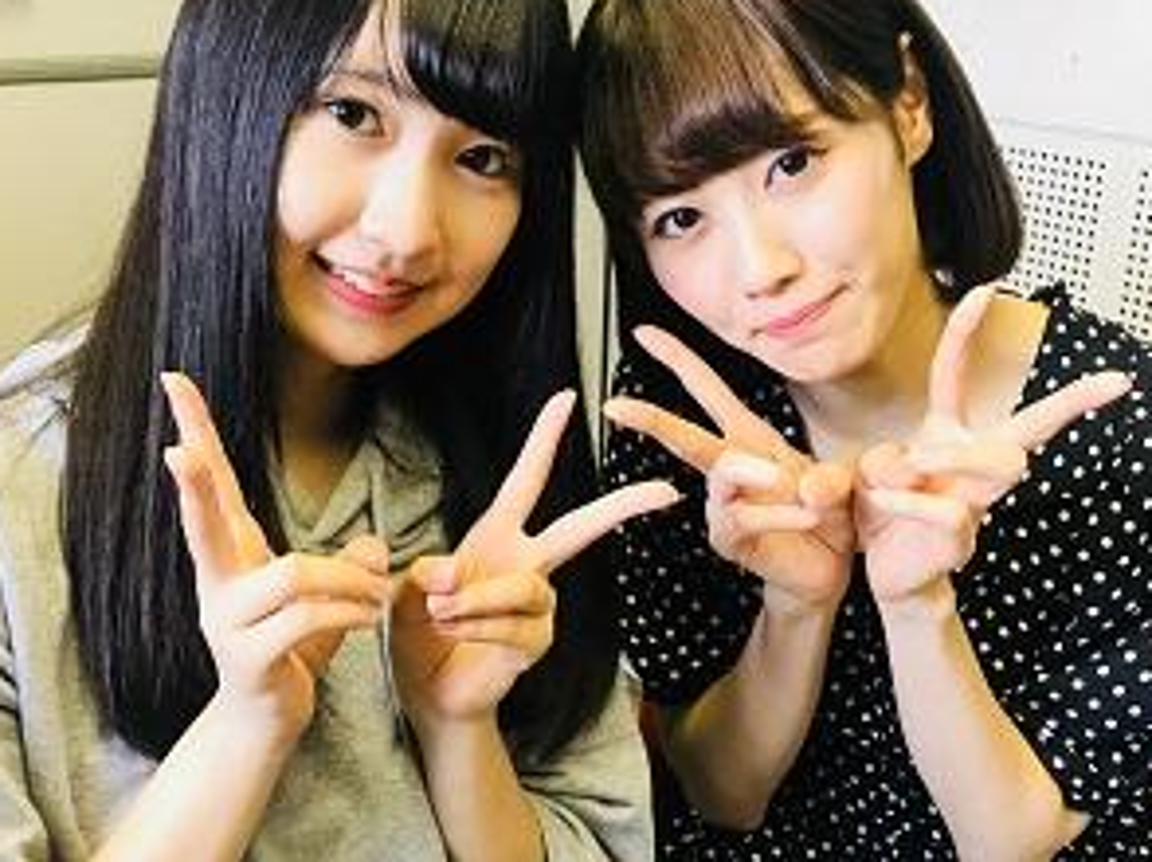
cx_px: 568
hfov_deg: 47.9
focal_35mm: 39
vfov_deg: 36.8
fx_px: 1297
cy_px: 402
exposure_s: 1/25
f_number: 1.8
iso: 40
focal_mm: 4
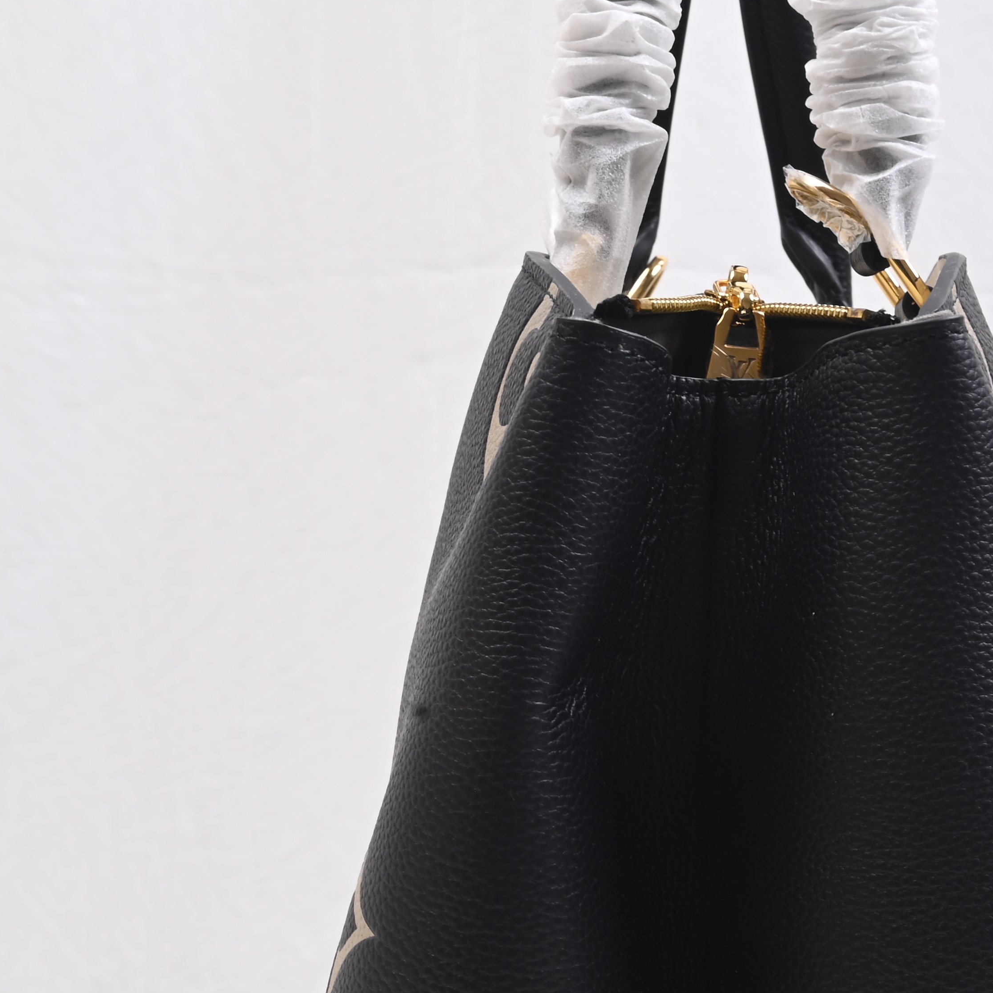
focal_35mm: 92
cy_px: 876
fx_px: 2986
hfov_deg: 18.9
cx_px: 581
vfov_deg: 18.6
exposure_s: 1/2
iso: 100
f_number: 16
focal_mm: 40
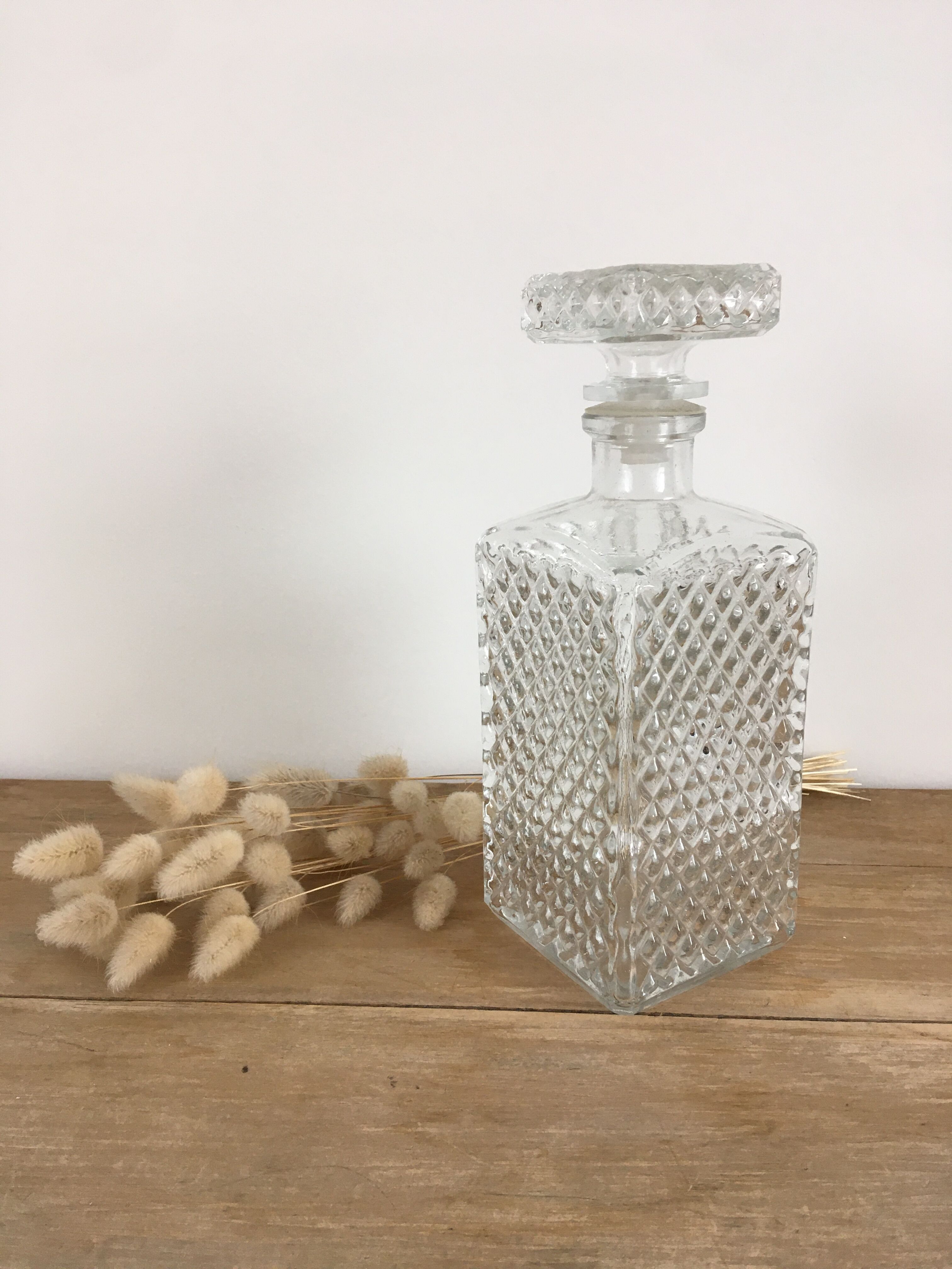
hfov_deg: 48.2
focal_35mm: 29
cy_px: 634
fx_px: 1063
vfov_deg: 61.7
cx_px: 476
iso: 40
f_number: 2.2
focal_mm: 4.15
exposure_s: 1/33
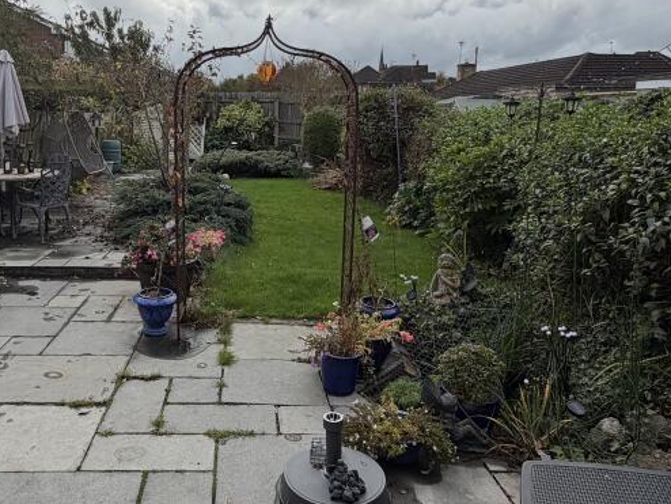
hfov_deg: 60.7
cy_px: 179
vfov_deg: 47.7
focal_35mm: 29
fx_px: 562
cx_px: 246
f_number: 2.2
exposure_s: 1/770
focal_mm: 2.22
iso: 25
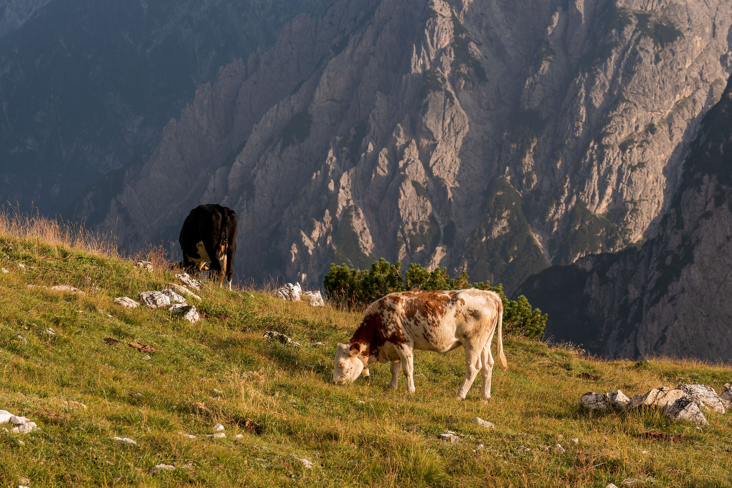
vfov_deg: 13.0
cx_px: 366
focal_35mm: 105
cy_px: 244
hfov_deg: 19.5
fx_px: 2135
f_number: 7.1
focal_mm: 105
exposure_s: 1/200
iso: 100
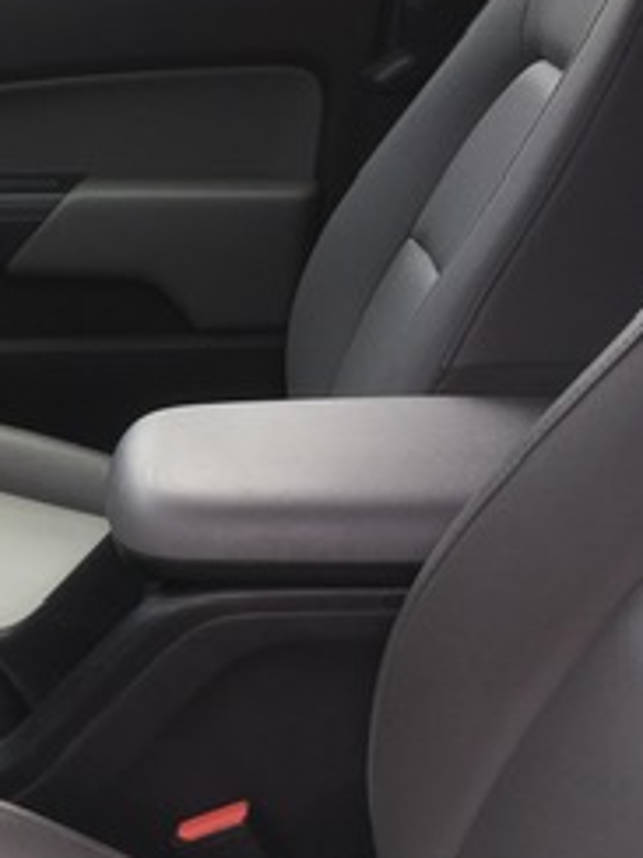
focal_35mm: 76
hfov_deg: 18.0
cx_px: -211
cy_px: 461
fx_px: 1882
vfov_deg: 25.7
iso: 25
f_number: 2.2
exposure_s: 1/208
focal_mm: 4.15
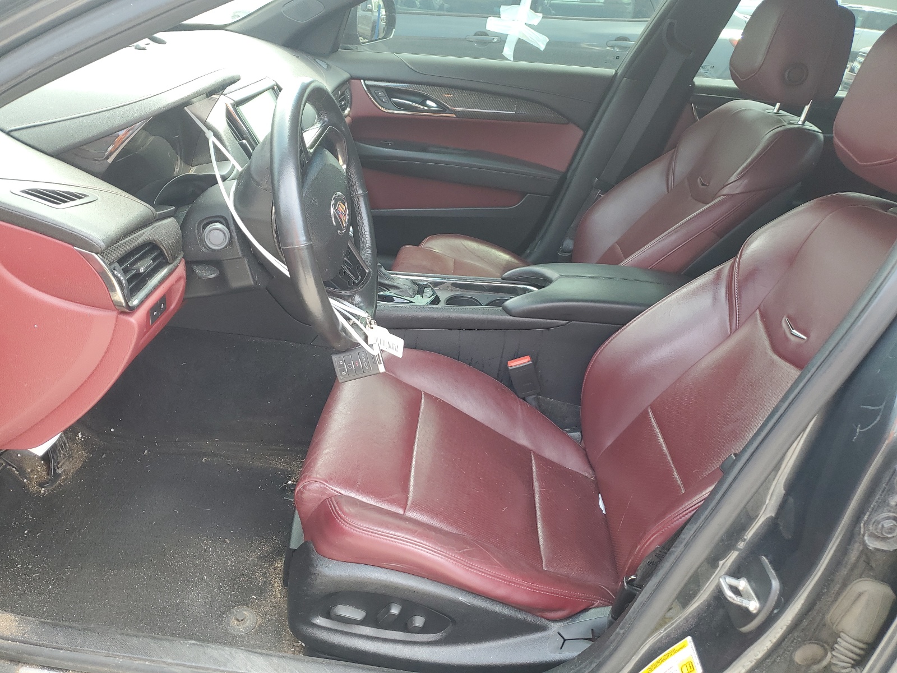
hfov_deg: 67.3
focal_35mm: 26
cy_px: 336
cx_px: 448
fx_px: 674
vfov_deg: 53.1
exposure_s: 1/137
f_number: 1.5
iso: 50
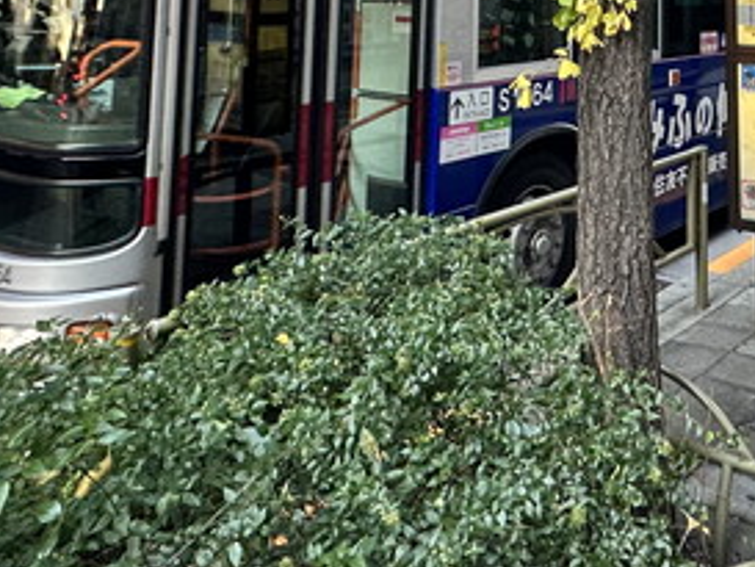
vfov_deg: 30.8
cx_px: 597
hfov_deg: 43.7
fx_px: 895
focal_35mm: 41
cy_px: -77
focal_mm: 2.22
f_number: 2.2
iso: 160
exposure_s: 1/100
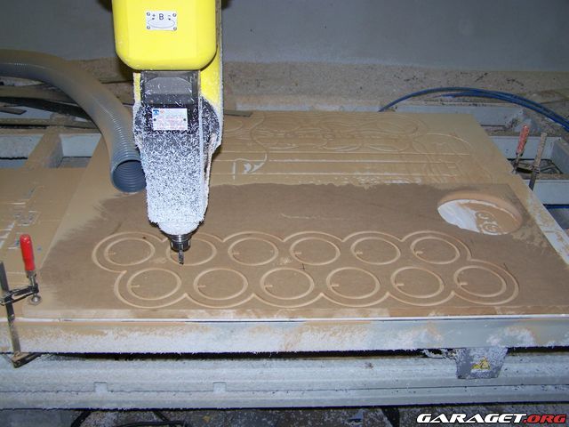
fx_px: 625
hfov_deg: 49.0
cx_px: 284
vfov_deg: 37.7
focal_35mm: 38
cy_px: 214
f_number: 2.8
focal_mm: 6.3
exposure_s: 1/60
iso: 80
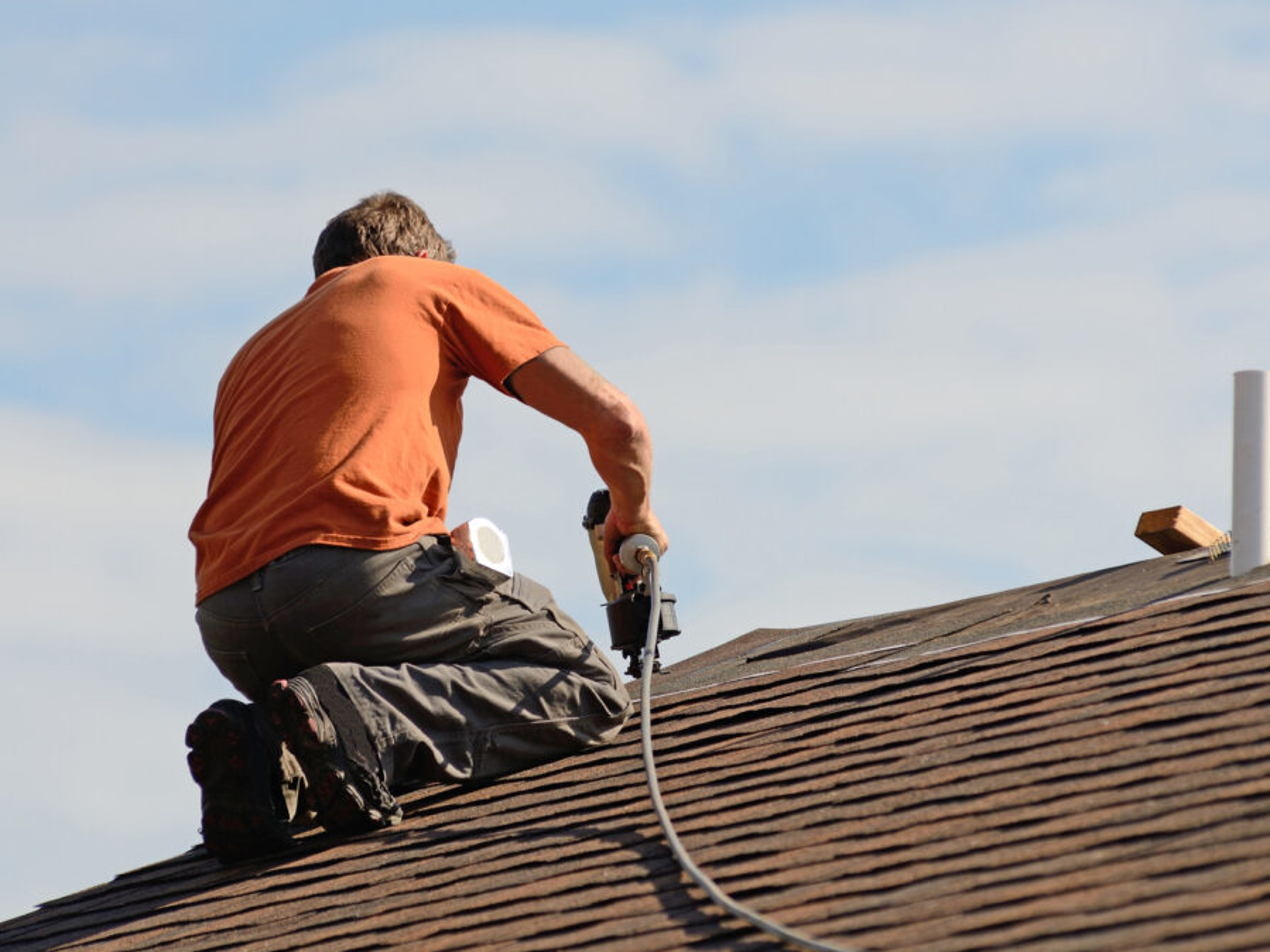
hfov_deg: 6.0
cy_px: 477
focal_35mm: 328
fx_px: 12032
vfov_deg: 4.5
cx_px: 600
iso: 100
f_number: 5.6
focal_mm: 200
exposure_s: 1/640
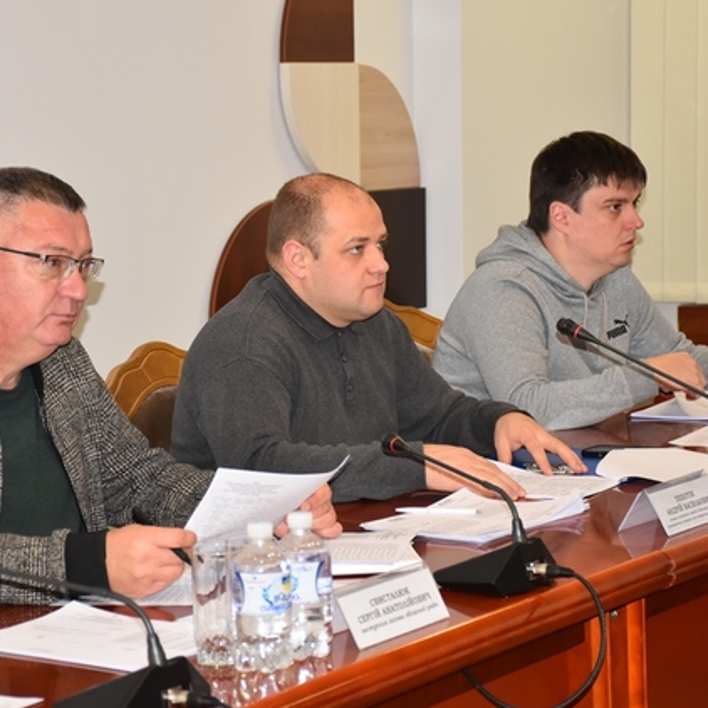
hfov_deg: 15.0
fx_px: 2684
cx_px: 334
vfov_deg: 15.0
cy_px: 351
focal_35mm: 116
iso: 800
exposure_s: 1/80
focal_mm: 60
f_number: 5
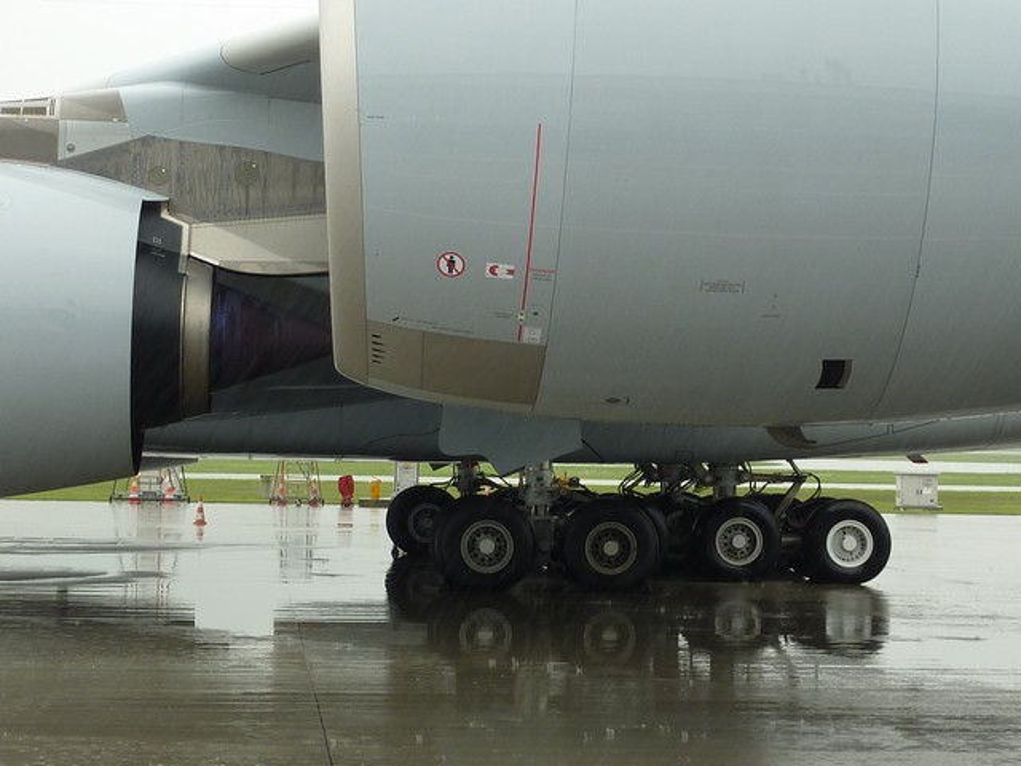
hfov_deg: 22.5
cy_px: 383
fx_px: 2566
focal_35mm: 87
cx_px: 510
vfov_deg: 17.0
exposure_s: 1/50
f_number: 3.8
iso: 80
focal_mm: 7.9
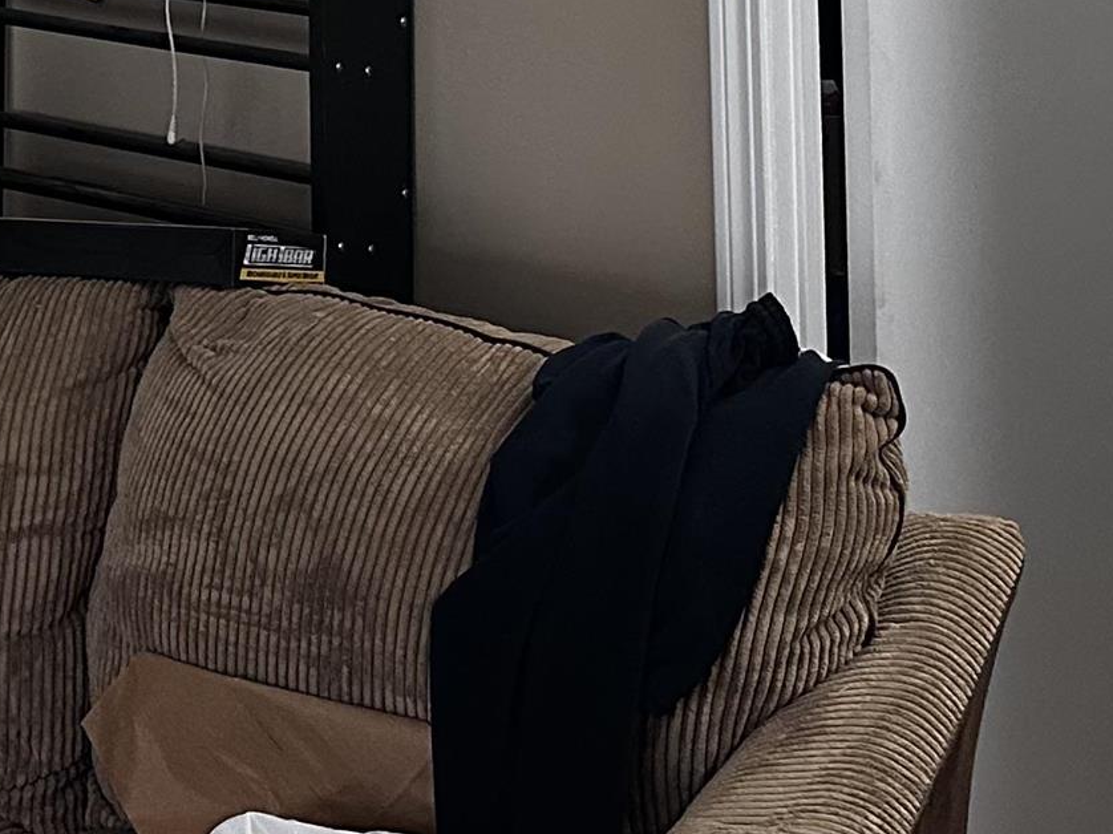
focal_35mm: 88
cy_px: -590
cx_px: 23
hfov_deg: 21.5
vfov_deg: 14.9
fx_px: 2829
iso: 500
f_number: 1.78
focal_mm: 6.86
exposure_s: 1/60
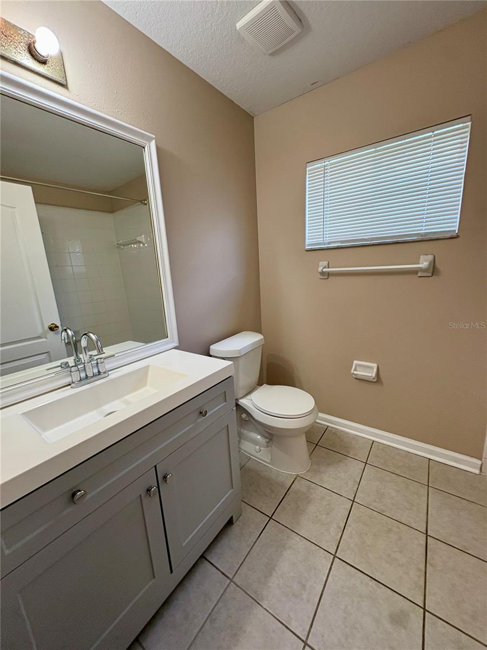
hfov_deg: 85.7
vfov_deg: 102.1
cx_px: 244
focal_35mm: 14
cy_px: 325
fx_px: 263
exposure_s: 1/120
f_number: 2.2
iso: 200
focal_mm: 2.22
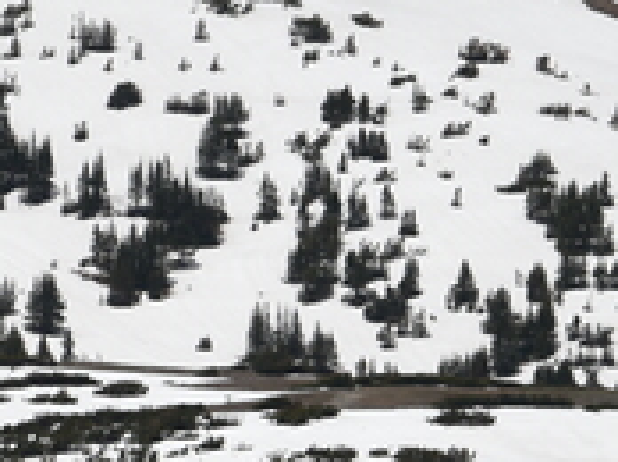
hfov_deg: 1.6
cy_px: -195
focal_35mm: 1203
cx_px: -796
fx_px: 21448
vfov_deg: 1.2
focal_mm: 170
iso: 100
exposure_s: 1/500
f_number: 11
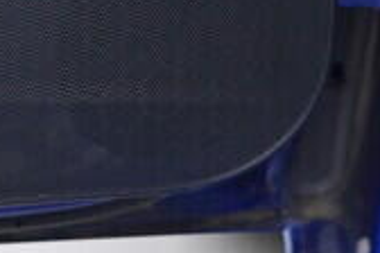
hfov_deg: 8.4
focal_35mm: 219
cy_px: -270
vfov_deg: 6.1
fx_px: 2311
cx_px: -595
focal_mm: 24
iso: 125
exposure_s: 1/40
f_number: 2.8
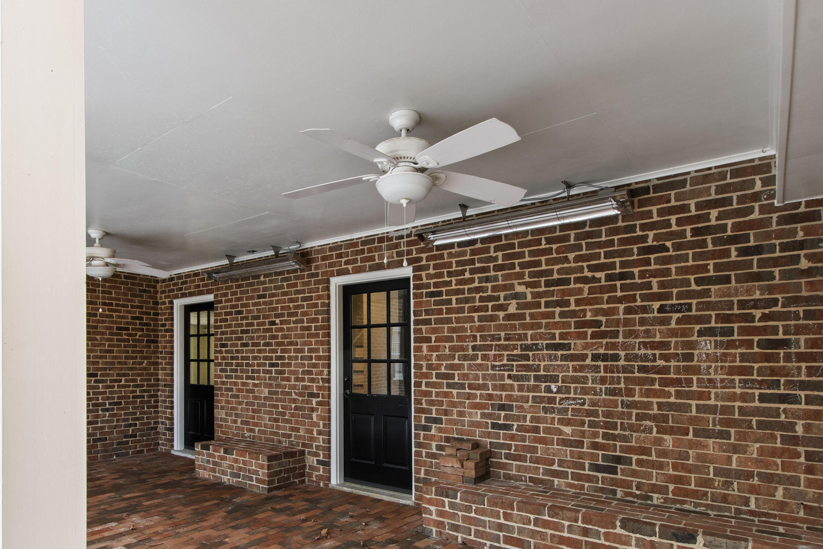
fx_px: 457
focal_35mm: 20
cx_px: 380
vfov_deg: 60.8
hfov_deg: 83.8
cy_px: 355
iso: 100
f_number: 8
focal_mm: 10
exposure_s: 1/5
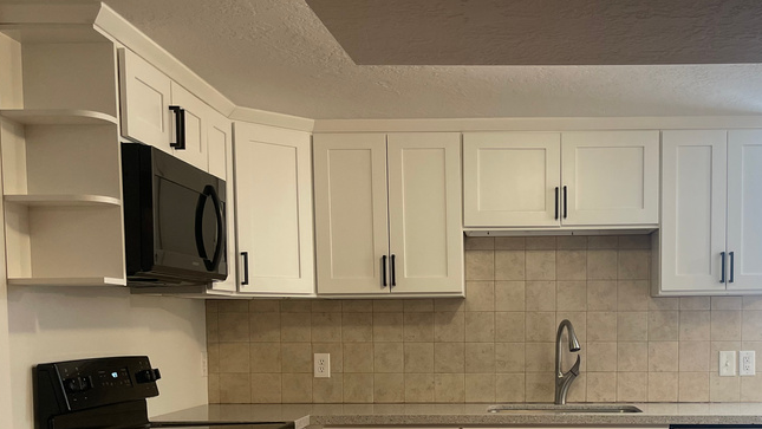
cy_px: 378
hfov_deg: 44.8
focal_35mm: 45
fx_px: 909
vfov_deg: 25.8
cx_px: 503
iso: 160
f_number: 1.6
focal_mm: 5.1
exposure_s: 1/60
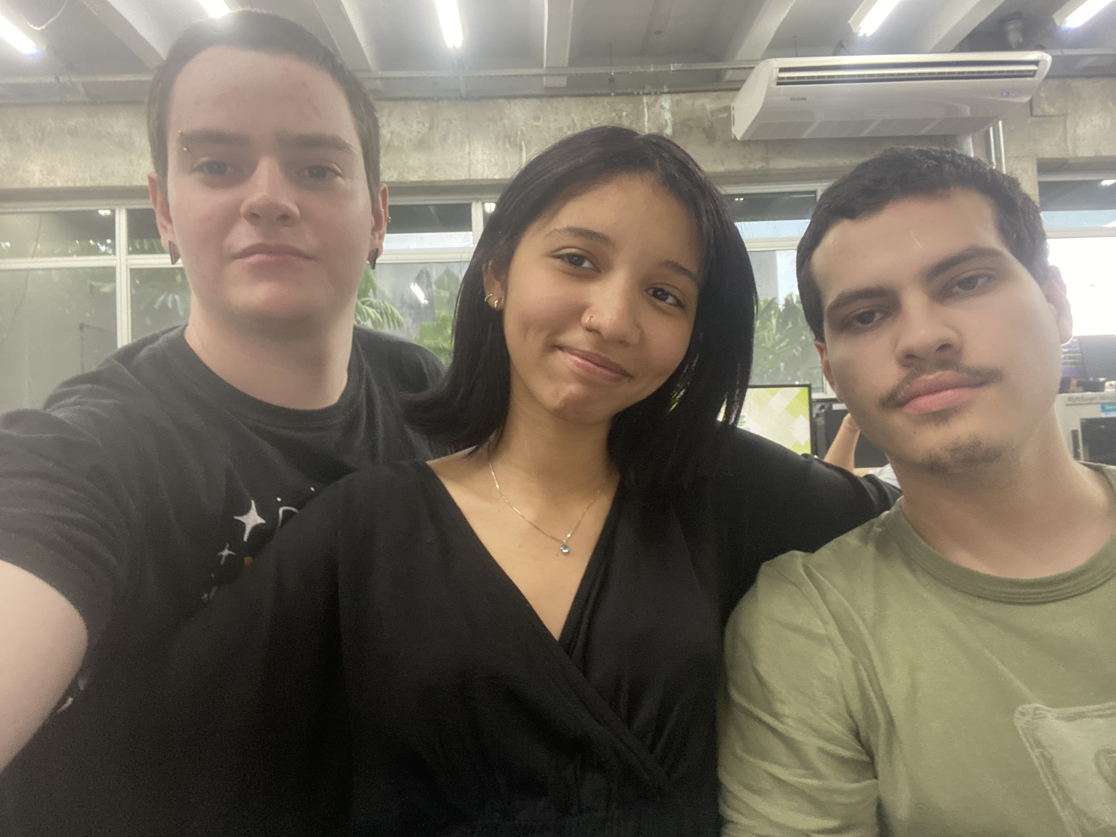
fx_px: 742
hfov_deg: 73.9
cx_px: 558
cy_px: 418
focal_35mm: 23
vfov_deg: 58.9
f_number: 2.2
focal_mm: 2.71
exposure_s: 1/40
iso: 250
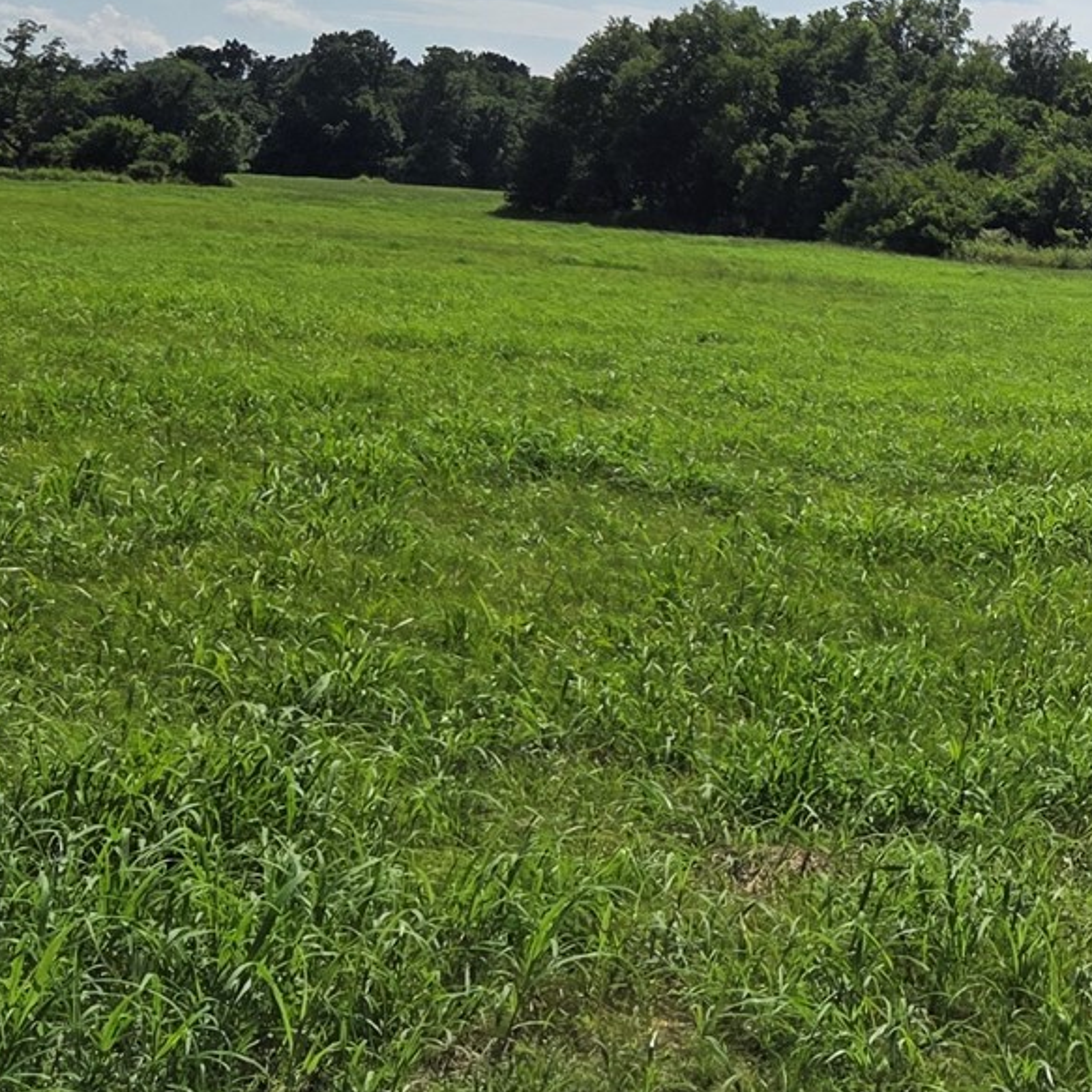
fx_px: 2391
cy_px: 450
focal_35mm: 67
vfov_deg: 25.7
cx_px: 1356
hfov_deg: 23.3
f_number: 1.8
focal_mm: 5.4
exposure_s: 1/7891
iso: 64
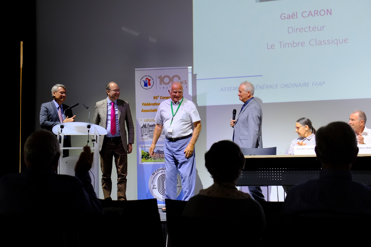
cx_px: 186
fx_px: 567
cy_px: 124
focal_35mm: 55
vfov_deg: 24.6
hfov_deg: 36.2
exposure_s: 1/70
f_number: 5.6
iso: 1600
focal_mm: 36.6
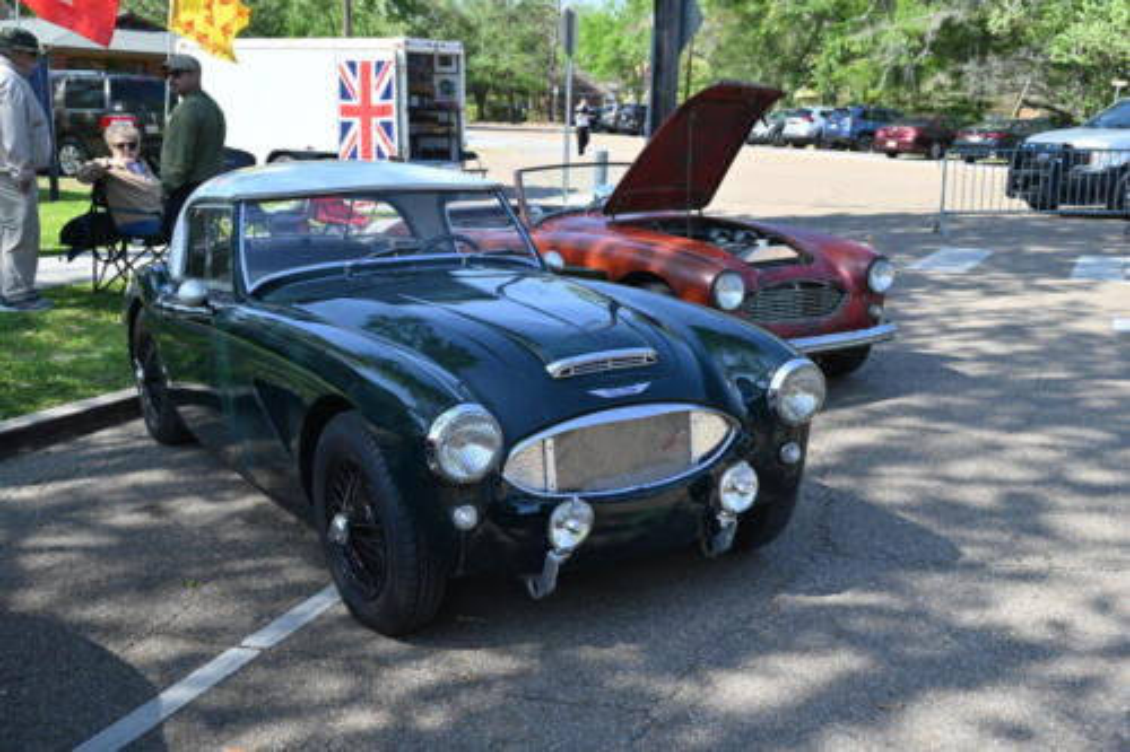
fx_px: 1161
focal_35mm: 37
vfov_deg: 35.9
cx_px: 565
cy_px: 376
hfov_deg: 51.9
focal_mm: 37
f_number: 5.6
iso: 110
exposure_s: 1/250
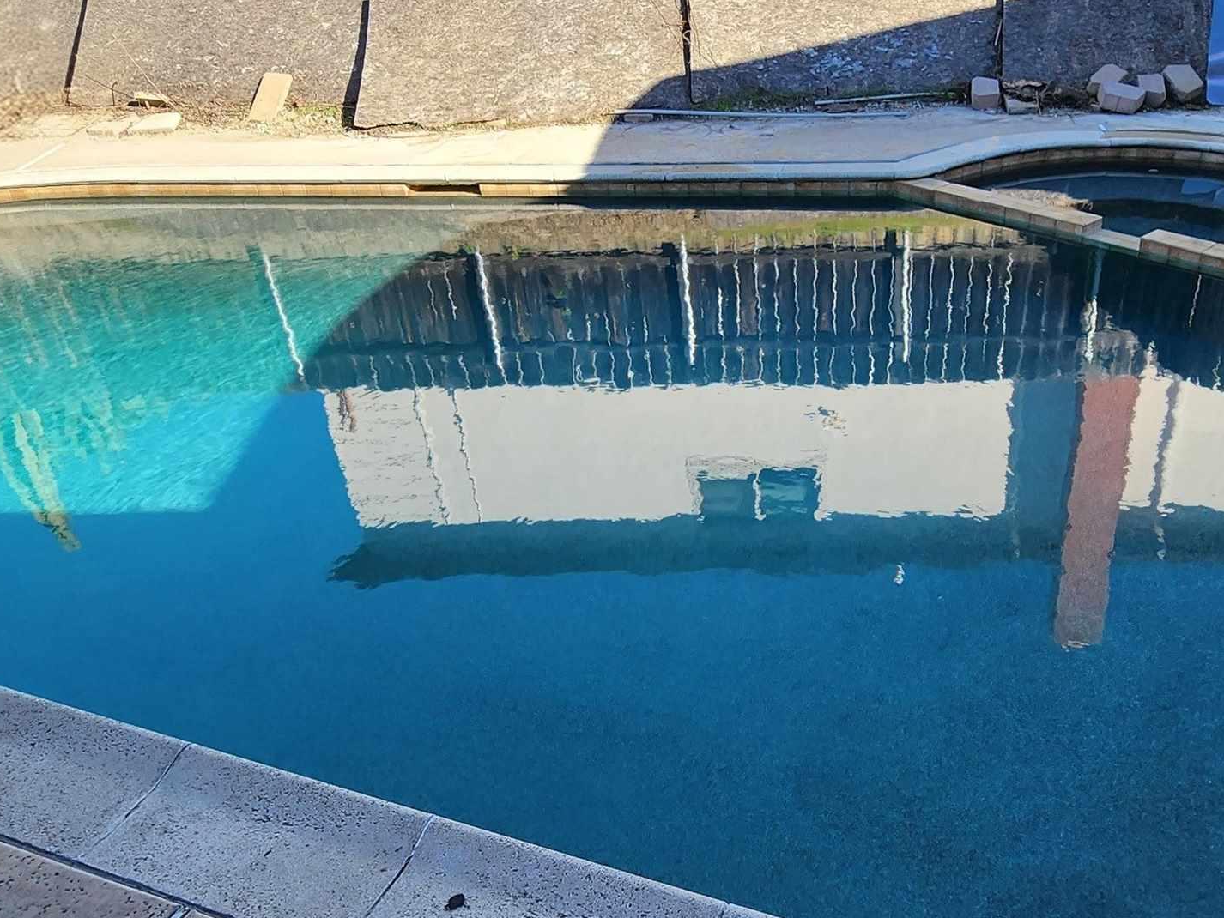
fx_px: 990
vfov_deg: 49.7
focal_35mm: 28
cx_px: 800
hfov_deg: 62.1
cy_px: 492
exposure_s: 1/545
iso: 50
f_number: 2.2
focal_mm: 2.2
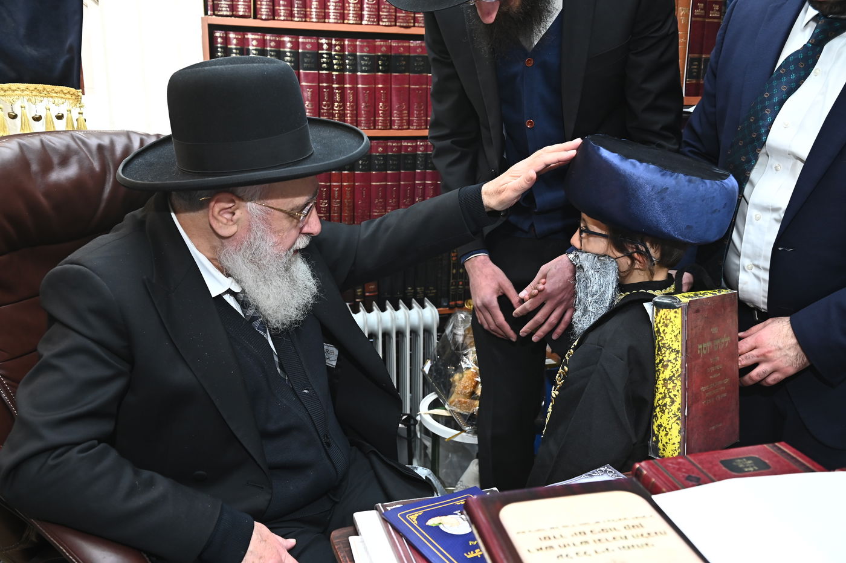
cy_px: 282
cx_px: 423
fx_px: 752
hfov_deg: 58.7
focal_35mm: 32
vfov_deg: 41.1
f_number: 5
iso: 1250
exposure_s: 1/125
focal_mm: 32
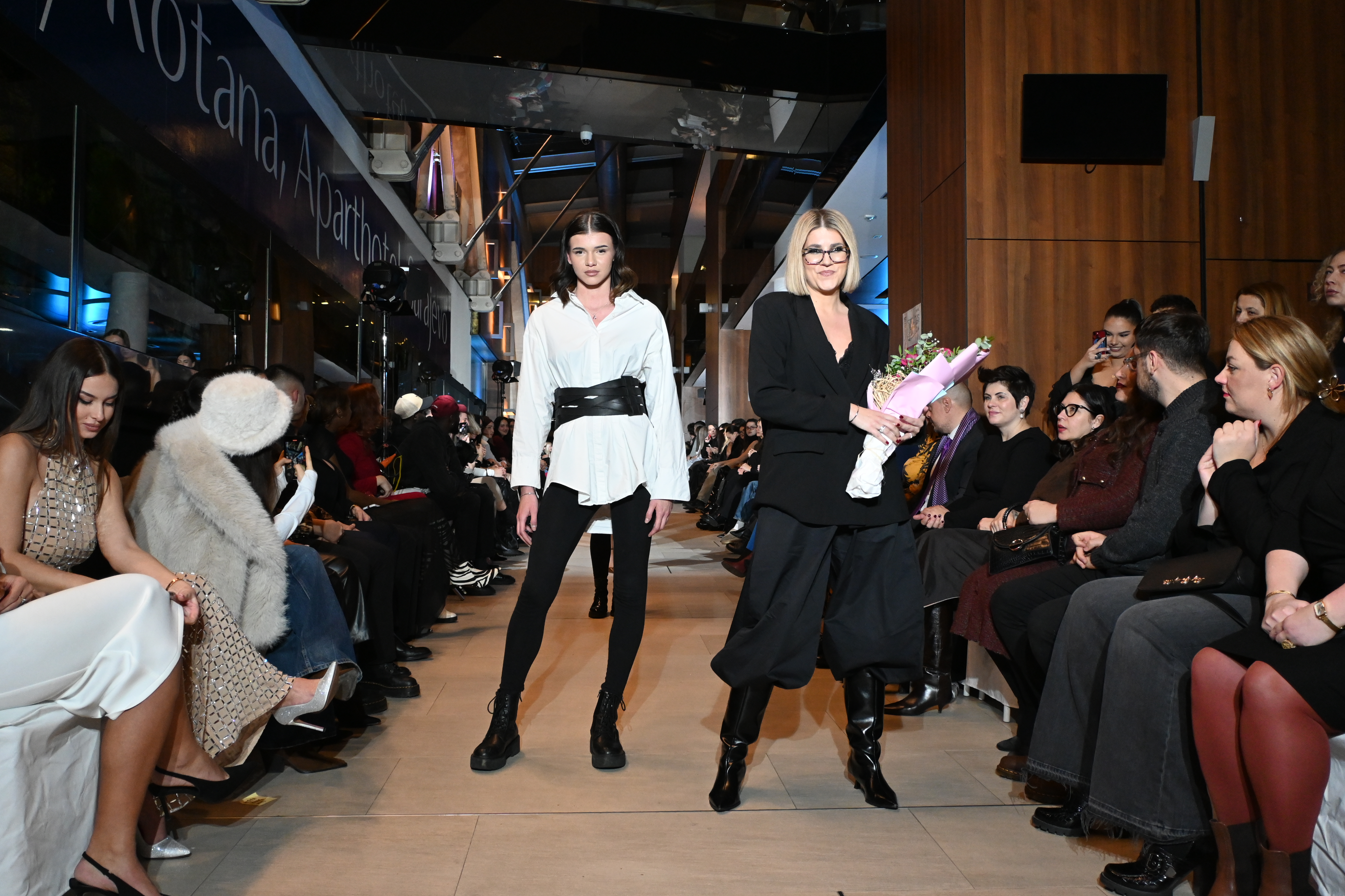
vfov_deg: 41.4
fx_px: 1187
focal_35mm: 32
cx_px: 662
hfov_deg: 59.1
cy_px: 450
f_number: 4.8
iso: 2000
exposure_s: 1/125
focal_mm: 20.5
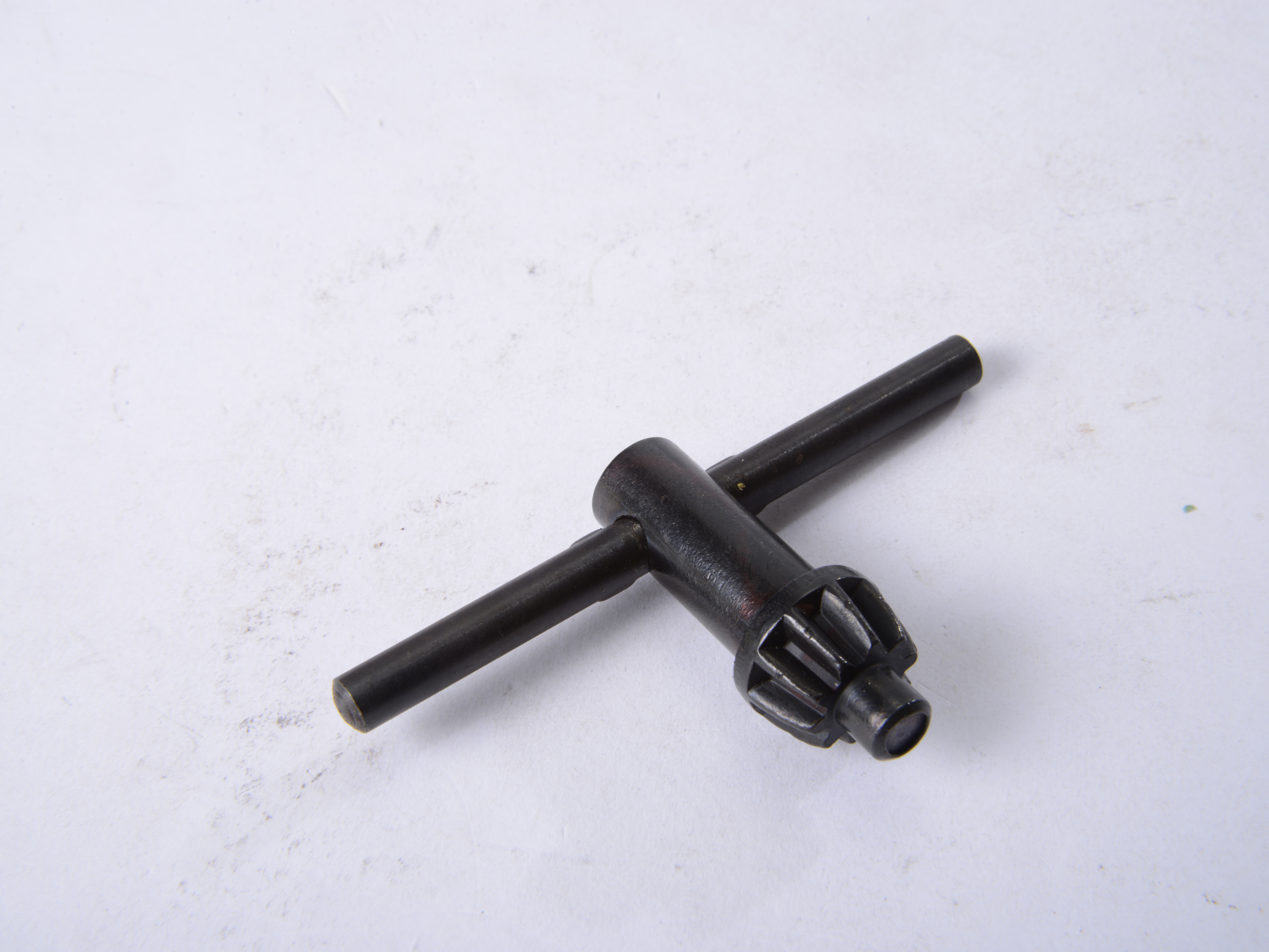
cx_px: 674
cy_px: 479
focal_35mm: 61
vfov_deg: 24.0
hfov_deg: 31.7
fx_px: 2236
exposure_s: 1/160
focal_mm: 56
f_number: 22
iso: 100
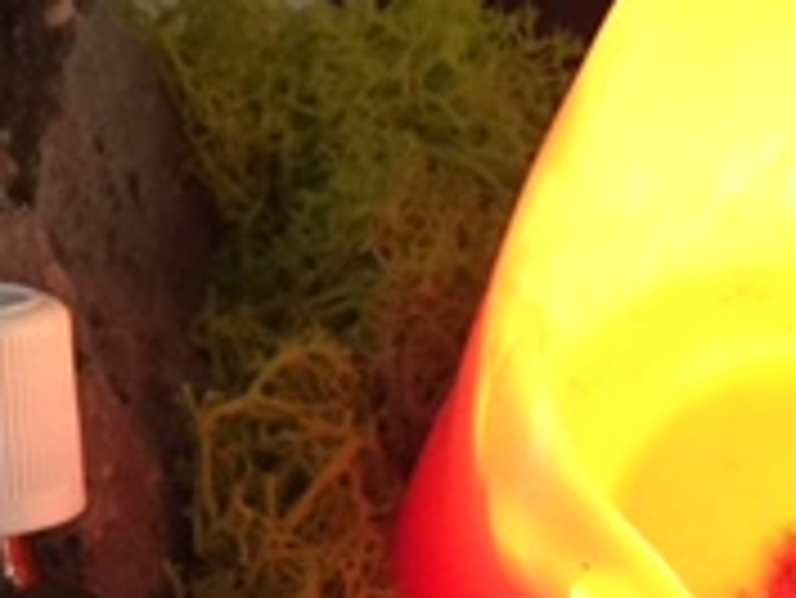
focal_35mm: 105
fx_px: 2416
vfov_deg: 13.5
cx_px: -40
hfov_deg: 18.1
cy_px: 841
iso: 125
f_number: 2.2
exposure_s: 1/30
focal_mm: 4.15
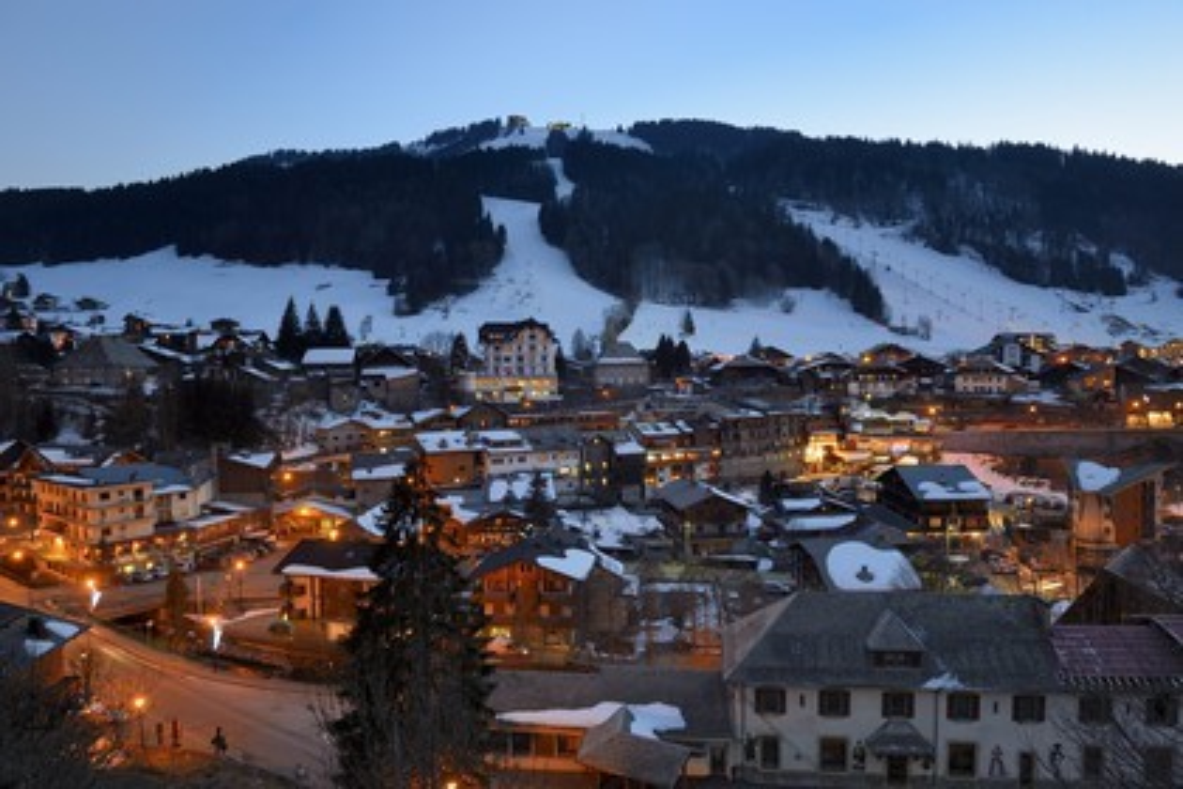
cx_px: 592
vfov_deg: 53.1
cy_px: 394
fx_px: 789
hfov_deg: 73.7
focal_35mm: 24
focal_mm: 24
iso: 200
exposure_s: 2
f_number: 8
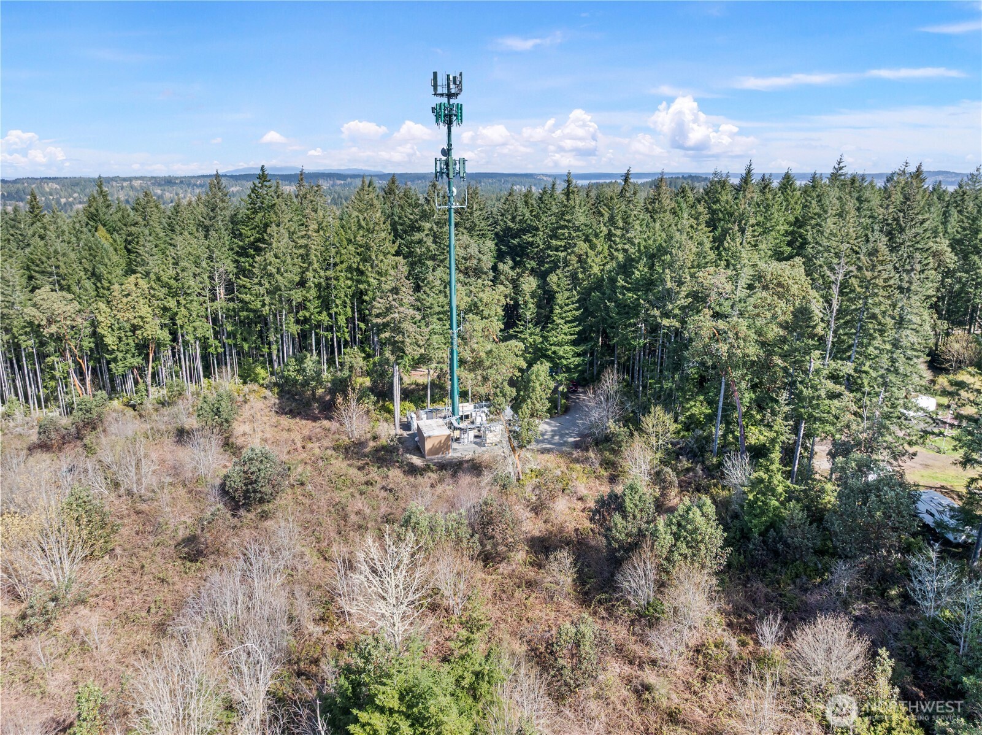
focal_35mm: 24
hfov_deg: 71.6
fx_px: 680
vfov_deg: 56.7
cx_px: 491
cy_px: 368
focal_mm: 12.29
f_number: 2.8
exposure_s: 1/1250
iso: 230
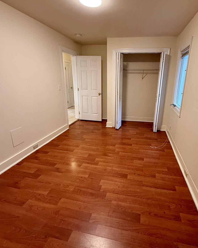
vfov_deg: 86.2
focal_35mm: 18
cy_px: 115
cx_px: 118
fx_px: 132
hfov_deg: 73.1
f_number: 2.2
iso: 500
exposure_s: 1/60
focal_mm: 2.22
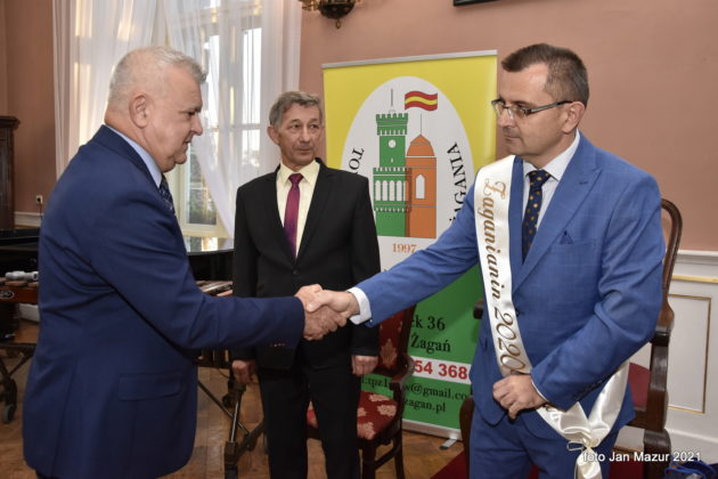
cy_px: 240
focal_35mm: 32
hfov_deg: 59.5
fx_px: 628
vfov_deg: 41.7
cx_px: 359
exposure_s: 1/200
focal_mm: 21
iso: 800
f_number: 5.6
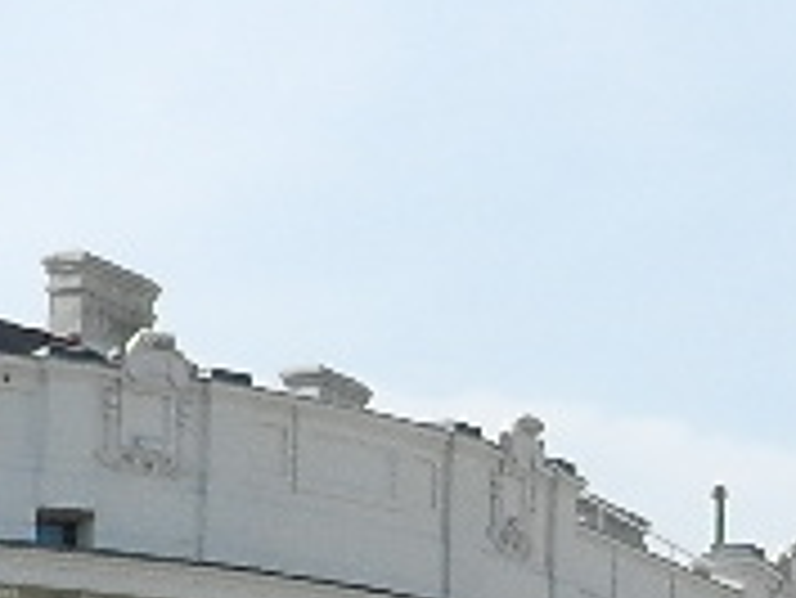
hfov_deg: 4.6
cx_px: 859
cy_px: 1596
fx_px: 9964
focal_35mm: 433
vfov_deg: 3.4
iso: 160
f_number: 4.8
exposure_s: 1/640
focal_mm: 13.5
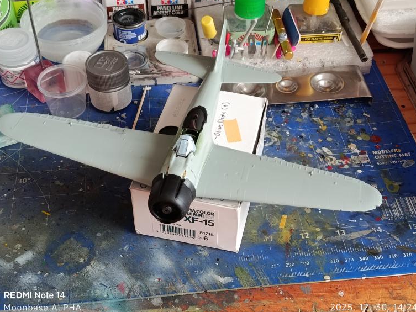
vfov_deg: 28.6
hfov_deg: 37.5
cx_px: 210
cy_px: 159
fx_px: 613
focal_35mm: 51
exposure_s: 1/50
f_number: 1.7
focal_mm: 5.24
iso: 613
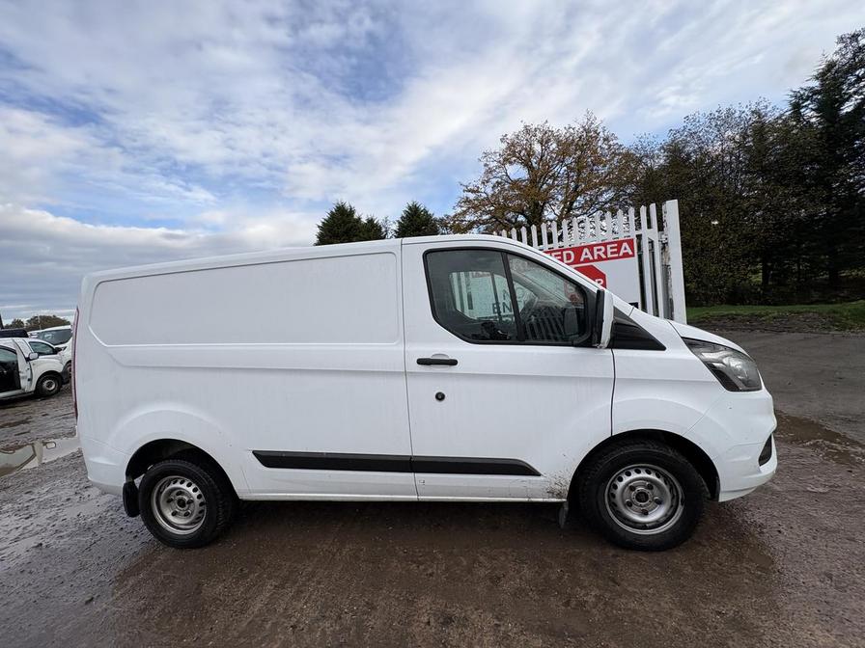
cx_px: 432
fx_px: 350
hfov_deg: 102.1
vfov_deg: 85.7
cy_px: 324
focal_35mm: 14
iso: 40
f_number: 2.2
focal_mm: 2.22
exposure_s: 1/1020
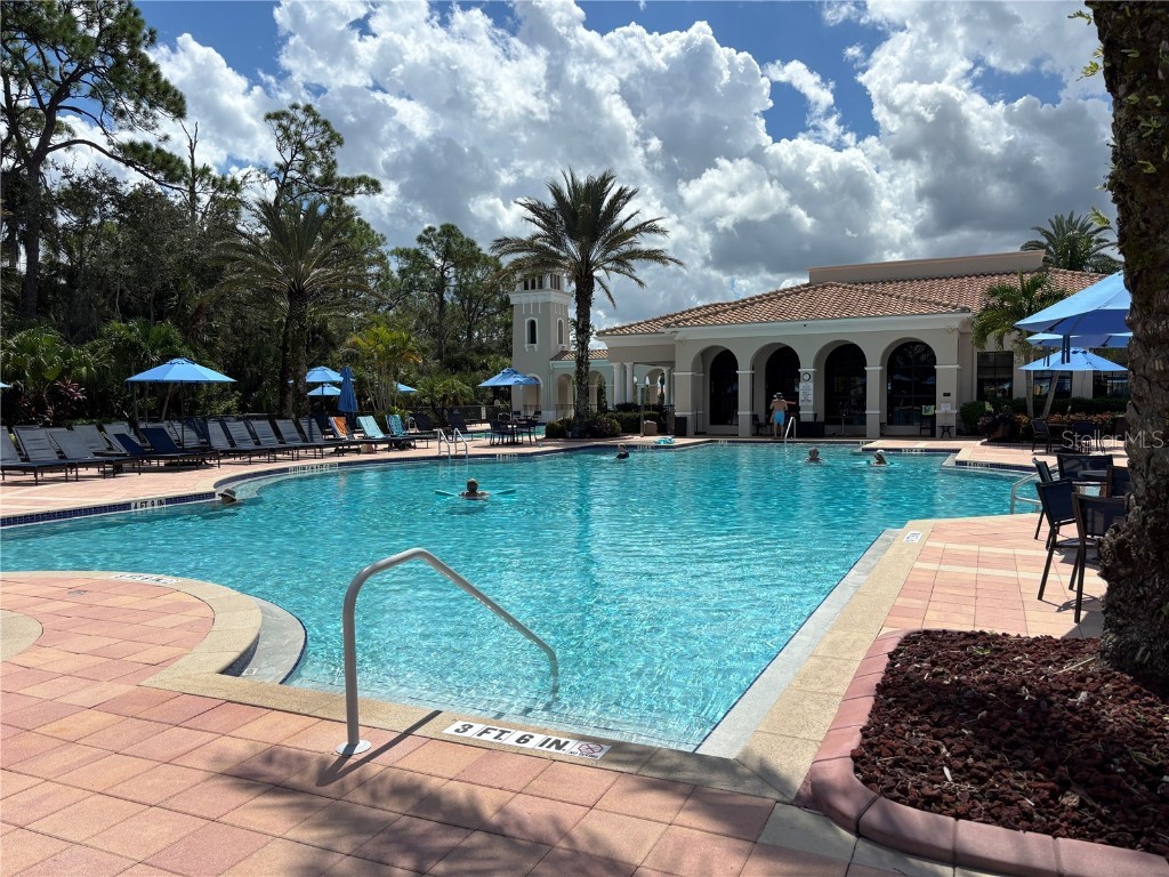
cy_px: 438
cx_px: 584
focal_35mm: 26
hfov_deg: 67.3
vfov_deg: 53.1
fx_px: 878
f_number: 1.6
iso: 50
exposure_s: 1/7194
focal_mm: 5.96
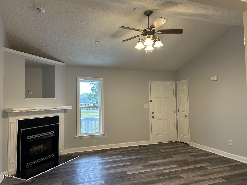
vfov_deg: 53.1
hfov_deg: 67.3
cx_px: 124
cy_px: 92
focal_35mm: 26
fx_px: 186
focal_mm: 5.7
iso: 100
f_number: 1.5
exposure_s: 1/60
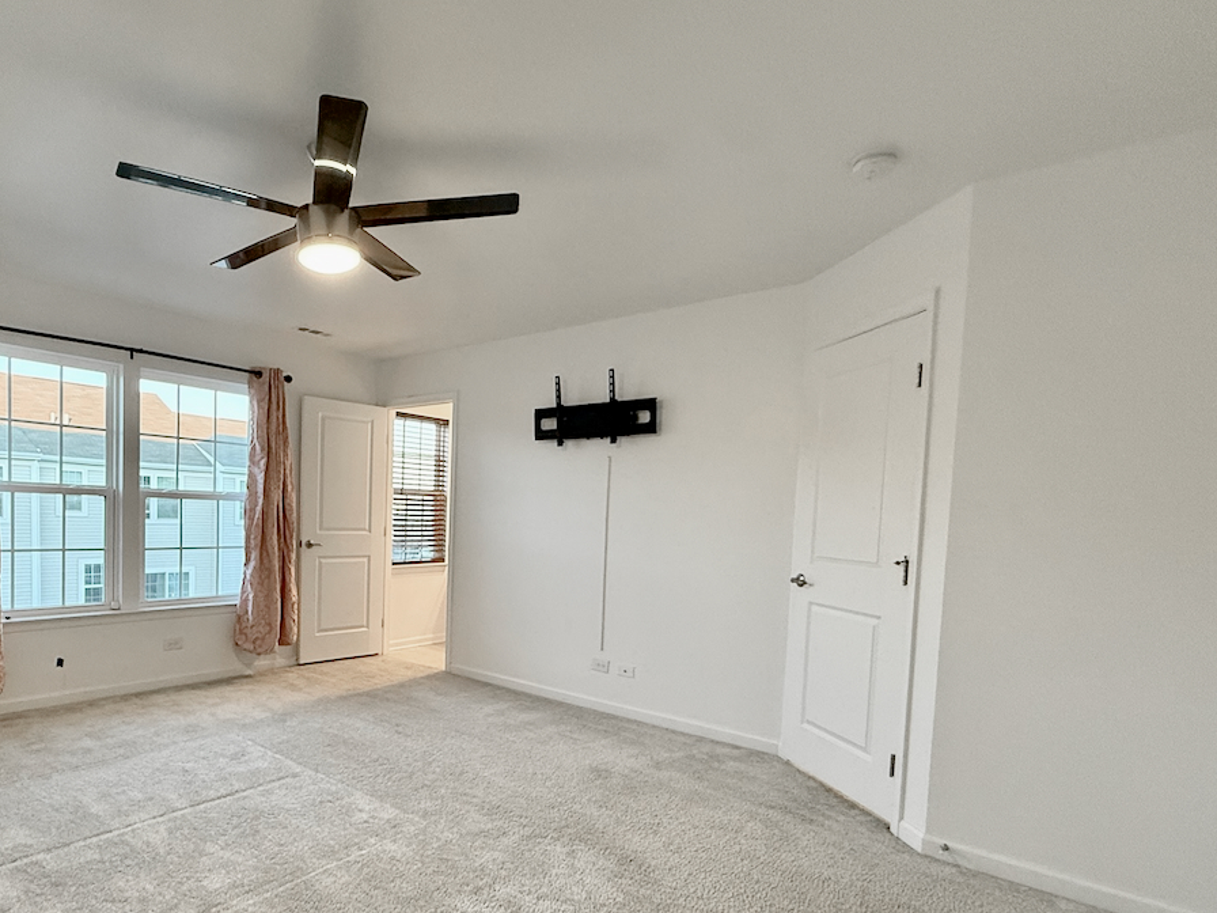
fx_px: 703
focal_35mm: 20
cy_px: 556
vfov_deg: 65.2
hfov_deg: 80.2
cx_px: 456
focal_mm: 2.22
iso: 400
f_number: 2.2
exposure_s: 1/120
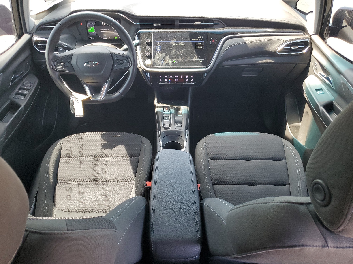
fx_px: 265
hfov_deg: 67.3
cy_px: 132
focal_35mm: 26
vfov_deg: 53.1
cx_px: 176
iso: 94
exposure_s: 1/120
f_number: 1.5
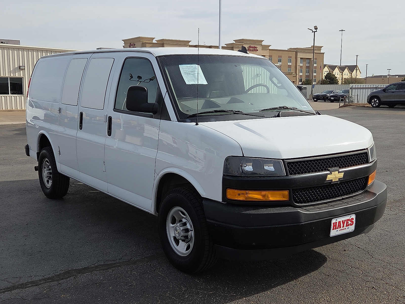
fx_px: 468
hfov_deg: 46.8
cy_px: 152
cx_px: 202
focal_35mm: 40
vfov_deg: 36.0
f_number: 1.8
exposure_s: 1/10000
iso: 76
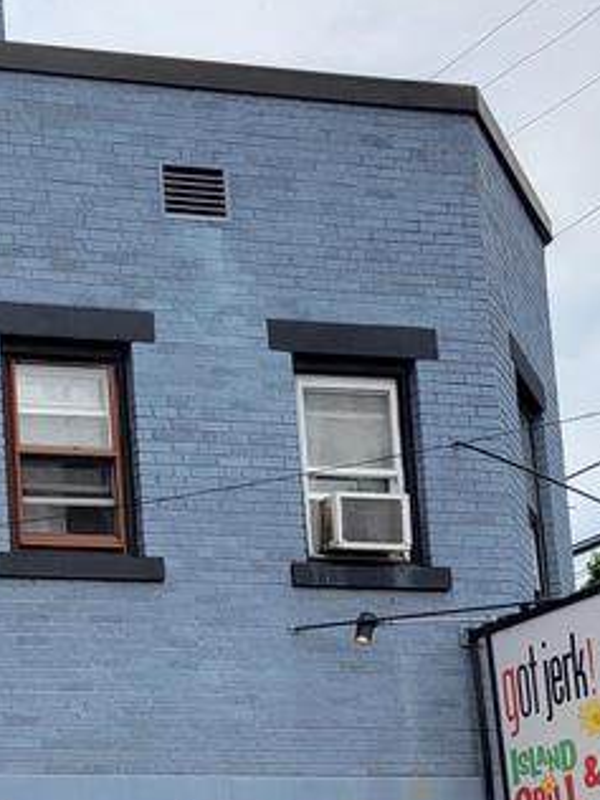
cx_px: -218
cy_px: 709
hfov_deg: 15.6
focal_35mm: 89
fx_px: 2057
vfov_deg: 21.6
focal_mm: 5.4
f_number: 1.8
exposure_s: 1/1402
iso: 40
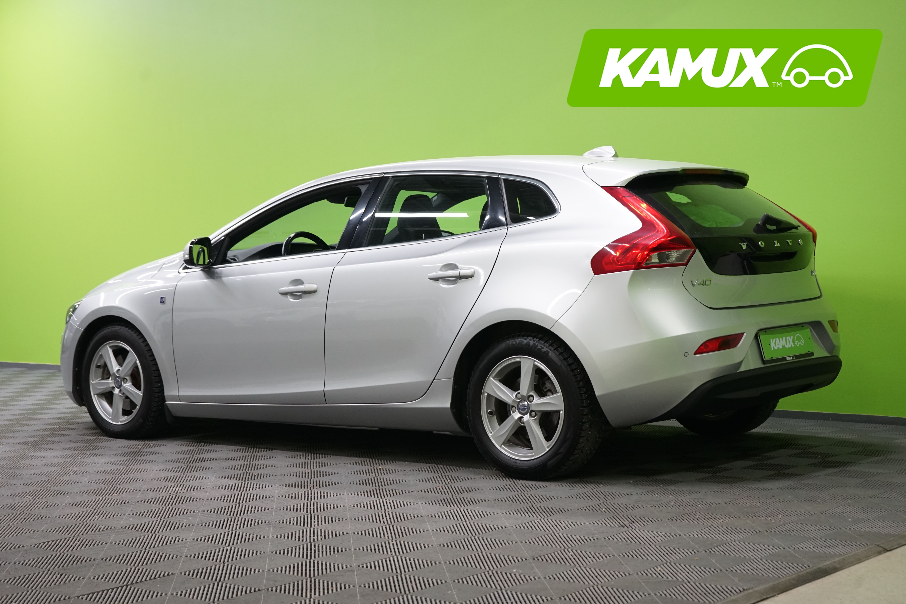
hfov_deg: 31.9
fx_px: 1585
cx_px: 453
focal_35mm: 63
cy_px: 302
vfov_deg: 21.6
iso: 1250
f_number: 5.6
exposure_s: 1/80
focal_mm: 63
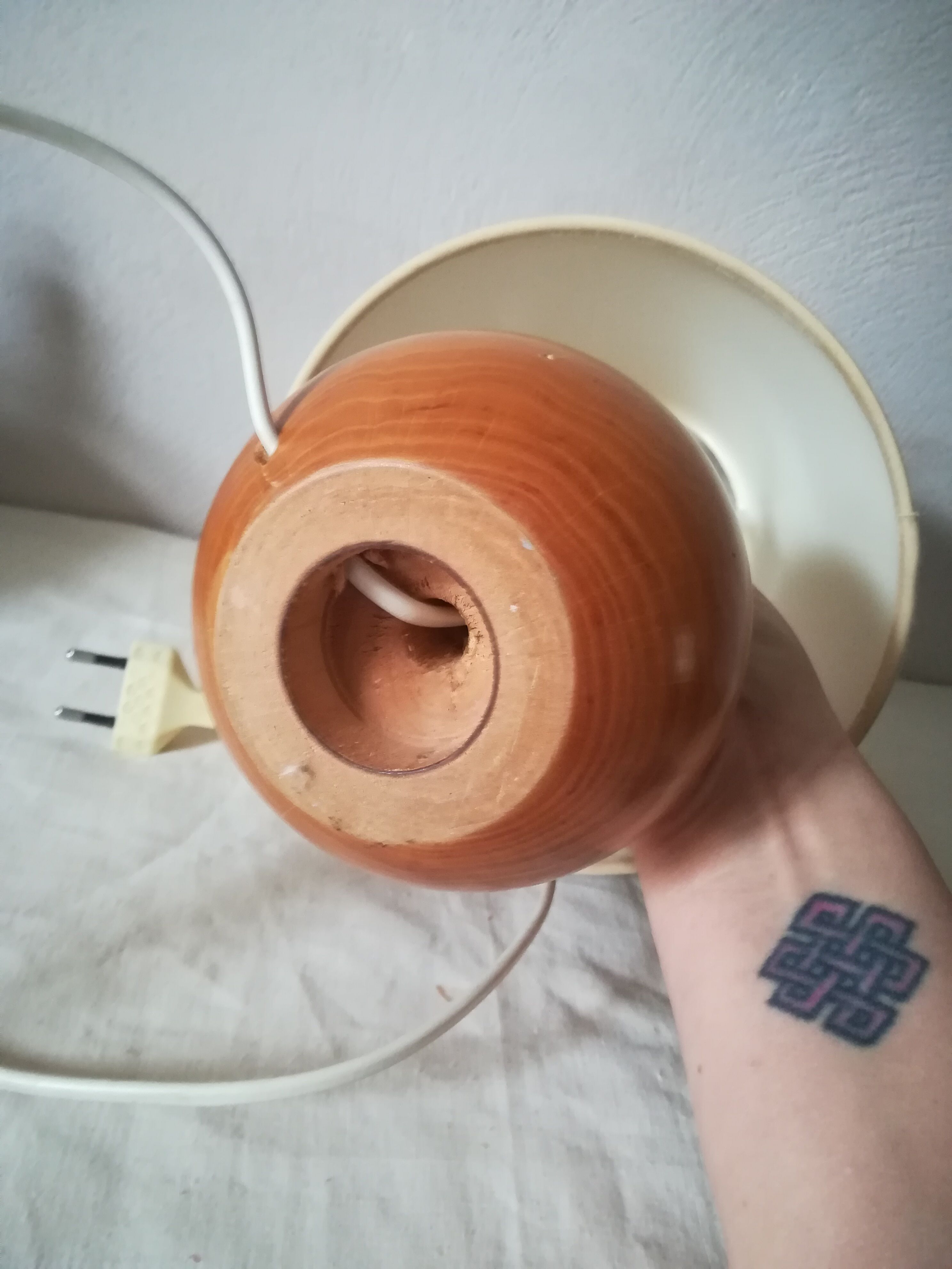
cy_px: 634
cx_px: 476
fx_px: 953
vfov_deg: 67.3
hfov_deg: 53.1
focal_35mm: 26
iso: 500
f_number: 2.2
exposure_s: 1/14.3
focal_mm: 3.83
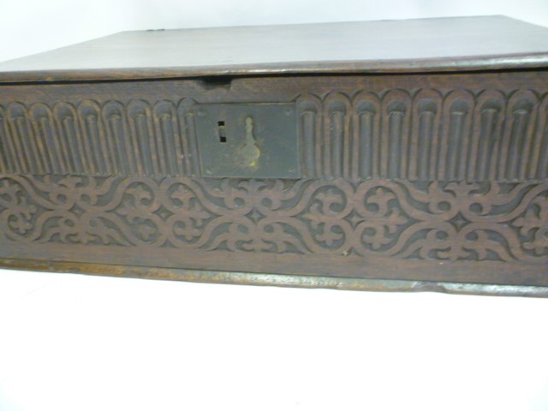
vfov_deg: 48.2
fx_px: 459
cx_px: 274
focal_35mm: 29
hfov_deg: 61.7
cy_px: 206
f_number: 3.3
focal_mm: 5.2
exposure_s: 1/8
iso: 400
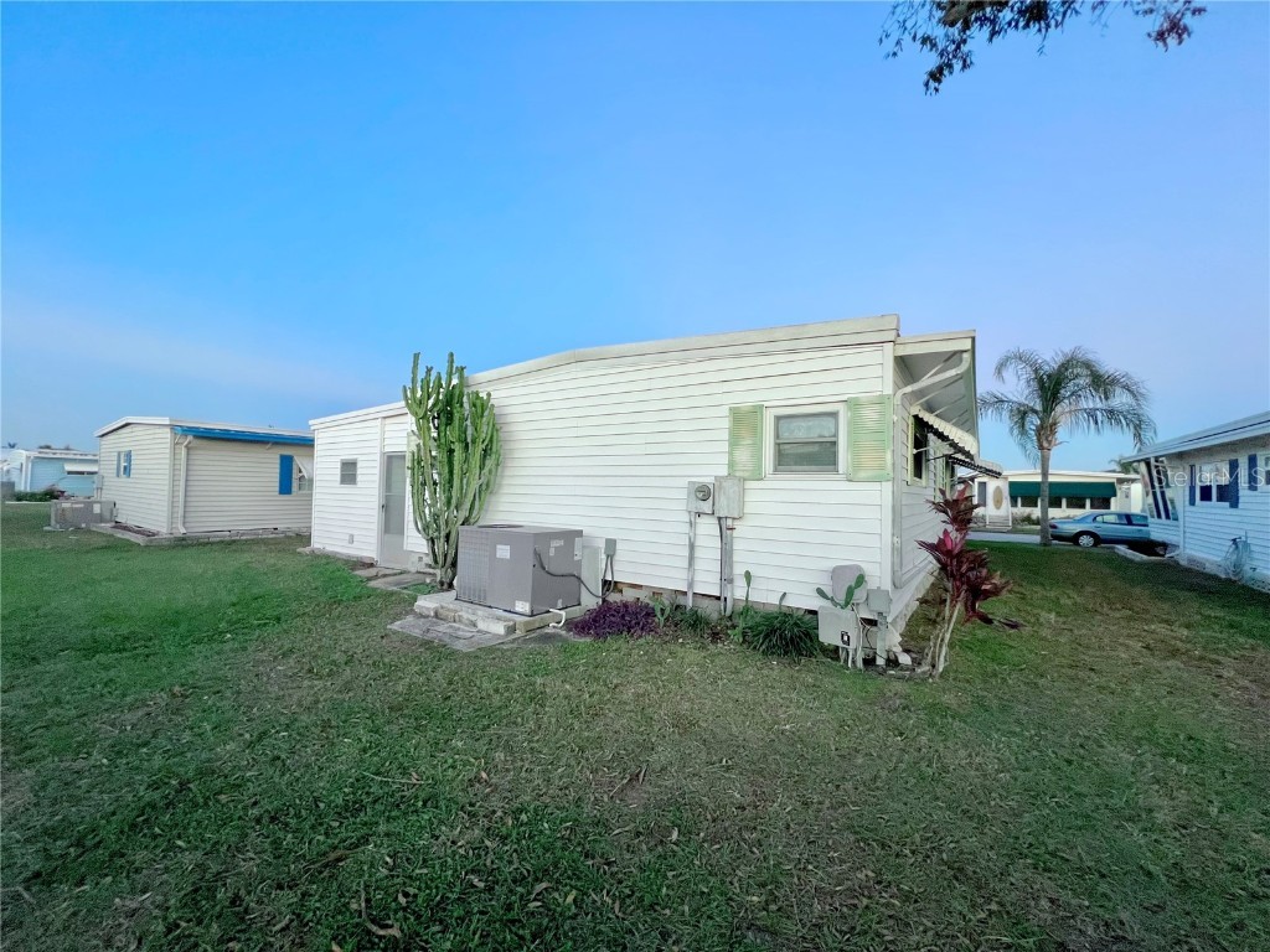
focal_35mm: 13
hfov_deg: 106.2
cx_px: 635
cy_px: 476
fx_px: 477
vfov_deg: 89.9
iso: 250
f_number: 1.8
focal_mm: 1.57
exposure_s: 1/63
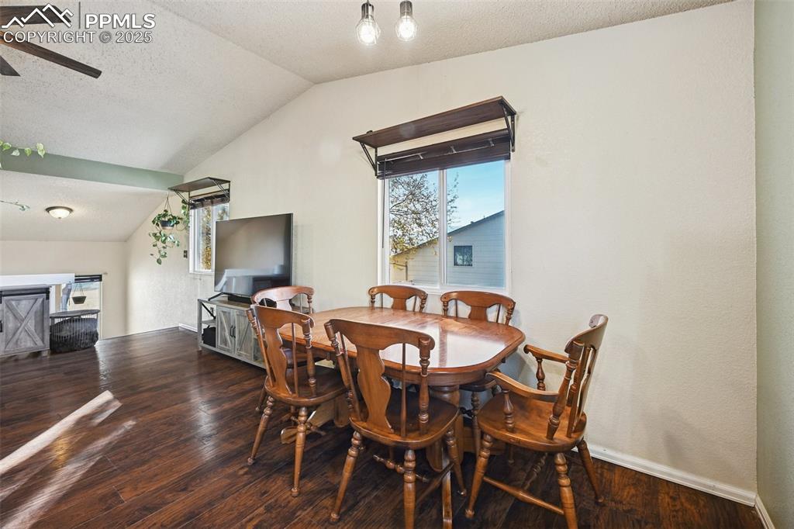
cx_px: 397
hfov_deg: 100.4
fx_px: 331
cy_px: 264
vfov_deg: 77.3
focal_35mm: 15
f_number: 11
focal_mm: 15
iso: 100
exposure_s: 1/3.33
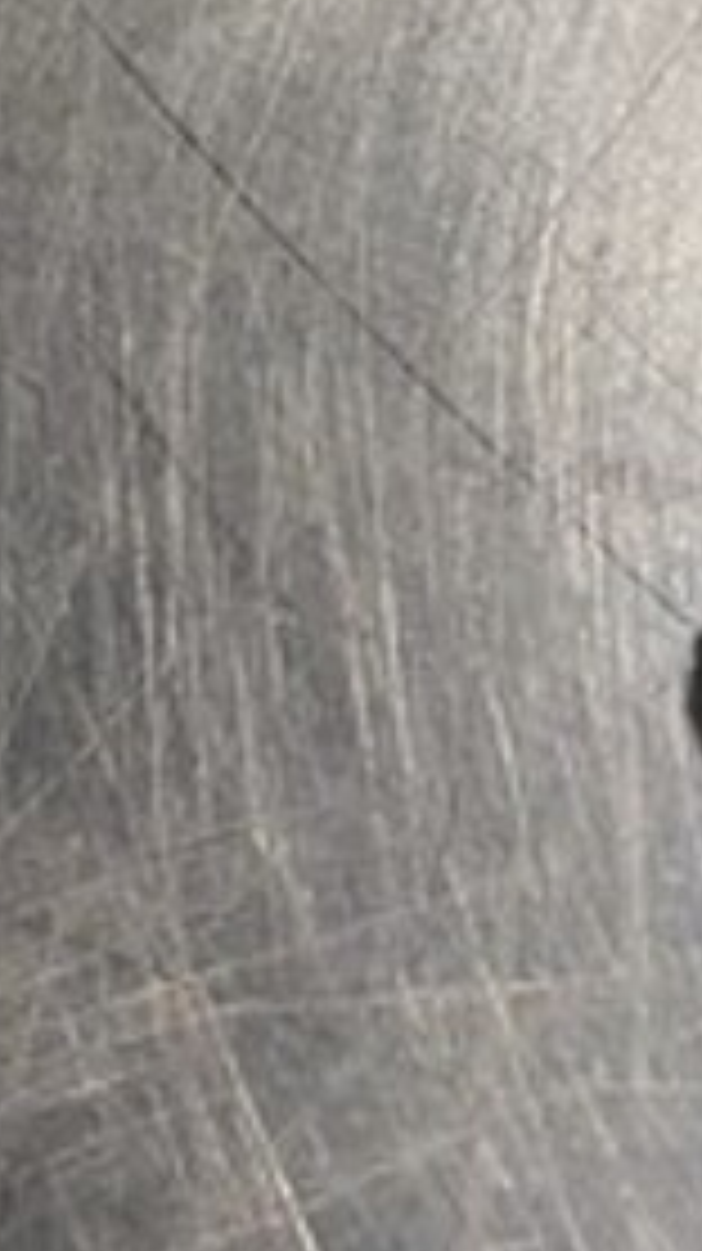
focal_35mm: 83
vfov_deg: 22.1
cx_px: -572
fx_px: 2752
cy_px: -520
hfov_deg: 13.1
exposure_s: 1/95
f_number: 1.8
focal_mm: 4.25
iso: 125
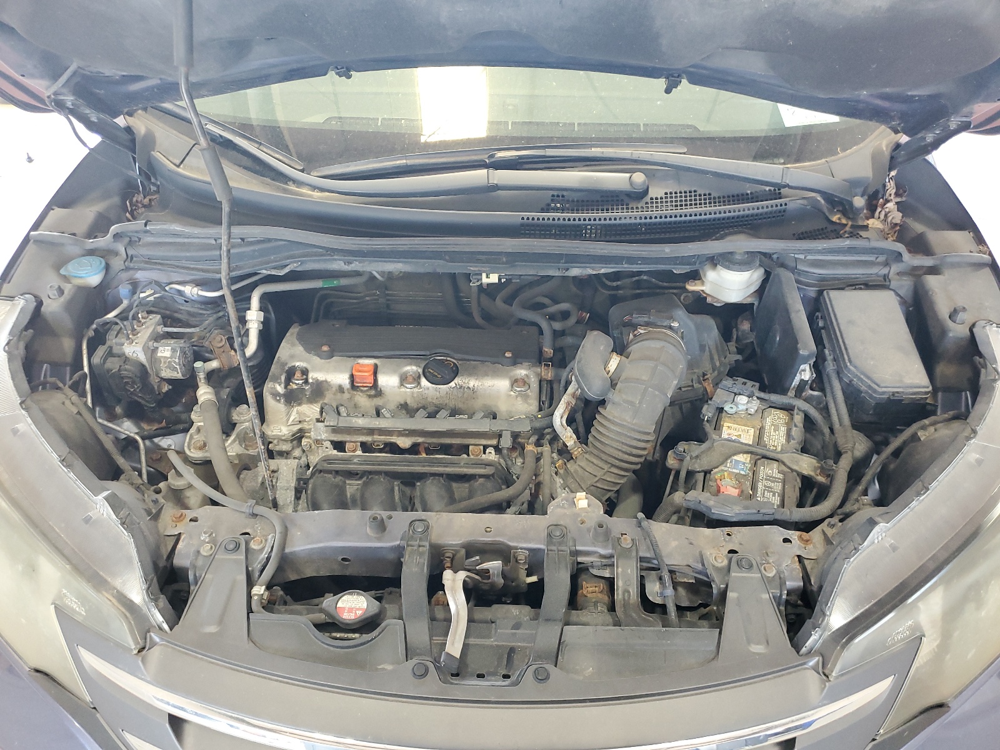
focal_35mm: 26
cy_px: 375
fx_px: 751
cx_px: 500
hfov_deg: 67.3
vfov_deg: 53.1
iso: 196
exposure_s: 1/60.2
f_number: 1.5
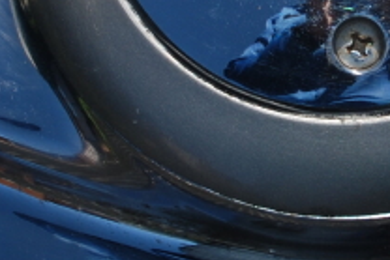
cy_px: 29
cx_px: 373
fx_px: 2244
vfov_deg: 6.6
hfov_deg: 9.9
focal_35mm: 207
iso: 100
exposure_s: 1/200
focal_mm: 28
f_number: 8
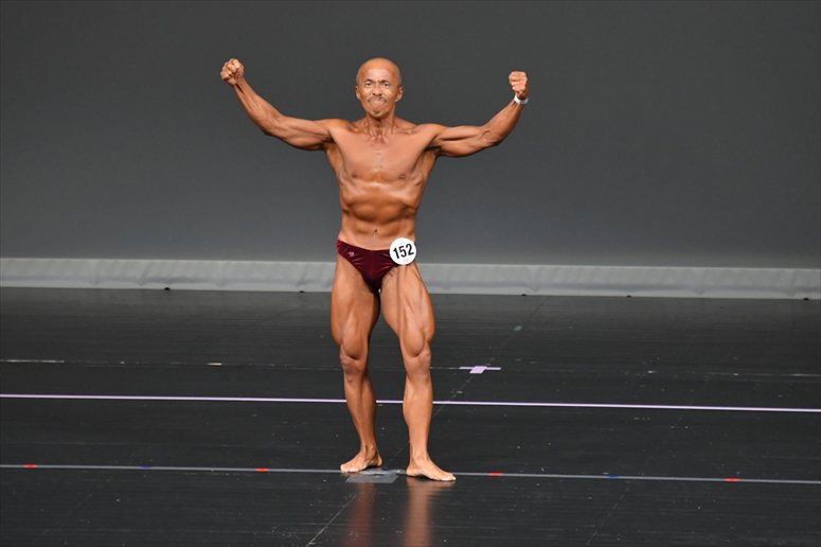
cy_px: 274
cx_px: 410
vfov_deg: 4.0
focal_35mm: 345
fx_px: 7864
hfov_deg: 6.0
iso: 4000
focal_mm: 230
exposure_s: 1/400
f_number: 5.6
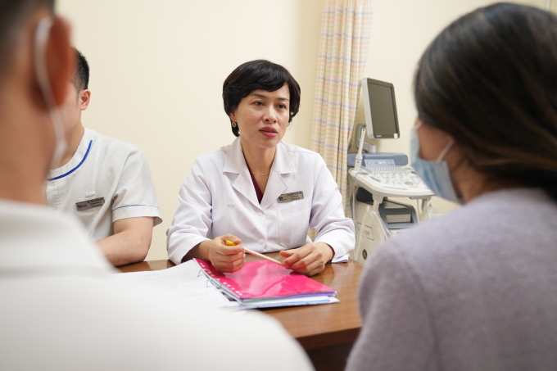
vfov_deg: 40.0
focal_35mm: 33
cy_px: 186
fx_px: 510
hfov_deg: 57.2
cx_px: 278
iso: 1000
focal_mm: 33
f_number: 3.5
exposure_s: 1/160
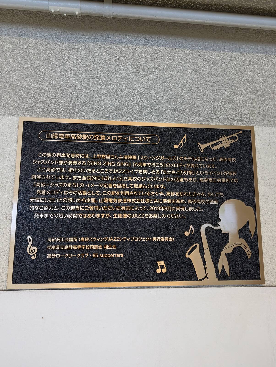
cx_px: 138
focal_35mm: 24
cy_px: 184
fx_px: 254
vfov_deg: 71.5
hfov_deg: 56.9
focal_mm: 6.9
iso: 323
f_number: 1.68
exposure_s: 1/120
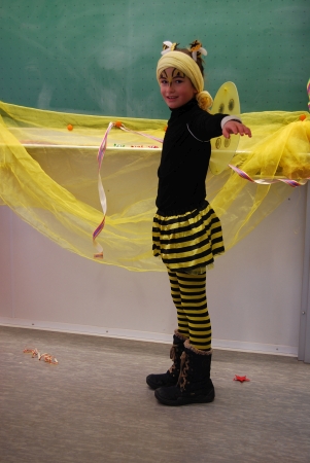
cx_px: 155
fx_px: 735
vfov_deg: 35.0
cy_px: 232
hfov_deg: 23.8
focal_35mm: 57
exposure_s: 1/30
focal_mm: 38
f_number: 4.8
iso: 220
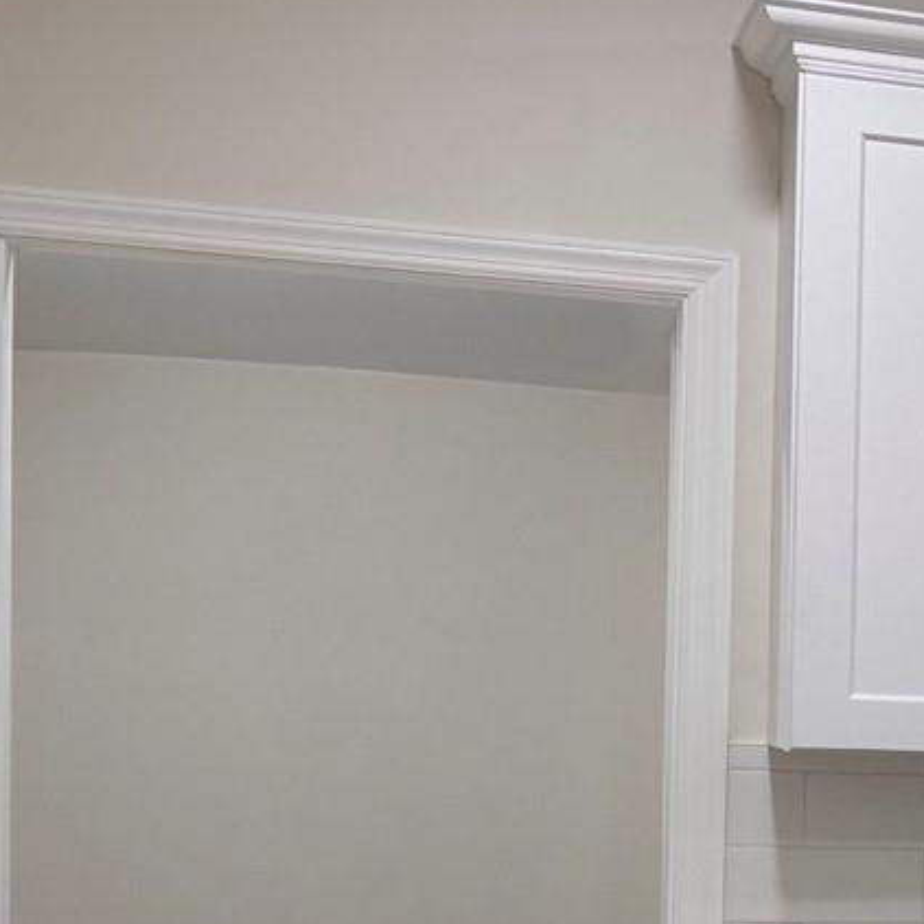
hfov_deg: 13.7
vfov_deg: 16.7
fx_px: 3111
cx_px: 1984
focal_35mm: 103
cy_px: 845
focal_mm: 6.76
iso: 100
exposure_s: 1/120
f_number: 1.78
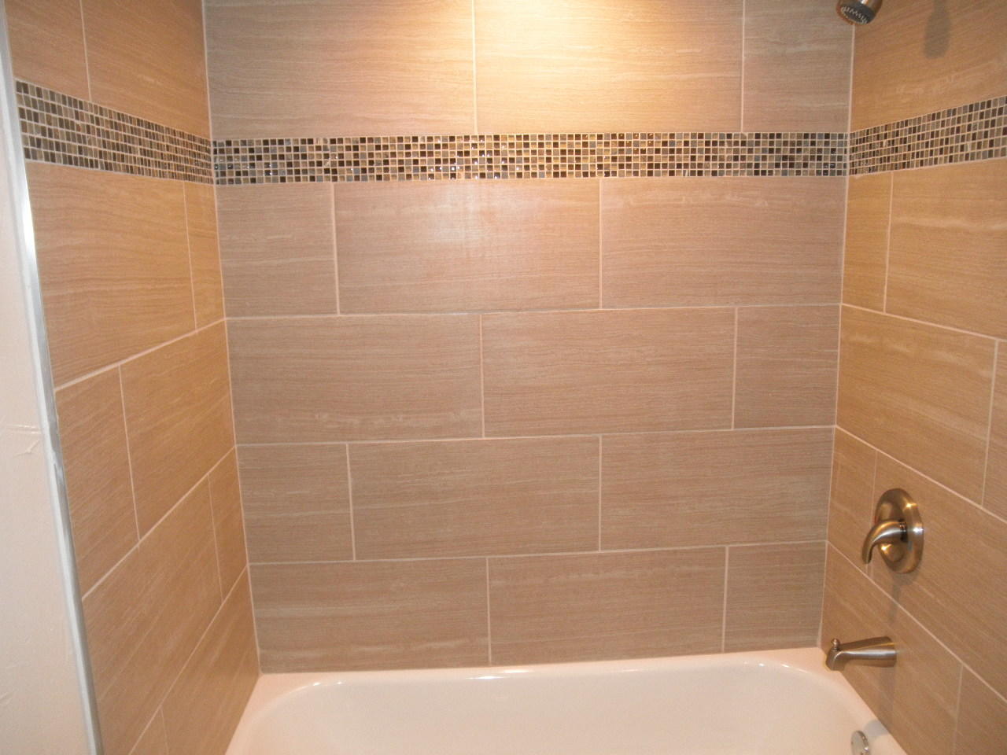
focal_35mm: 28
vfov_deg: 49.7
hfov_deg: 63.4
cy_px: 378
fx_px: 815
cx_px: 504
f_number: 3
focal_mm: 5
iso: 200
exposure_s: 1/30
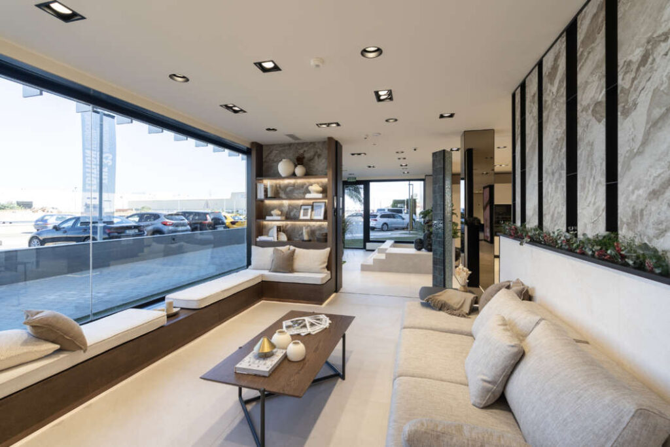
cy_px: 224
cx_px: 335
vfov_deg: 73.8
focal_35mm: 16
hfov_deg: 96.7
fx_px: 298
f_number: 4.5
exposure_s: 1/125
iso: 100
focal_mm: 16
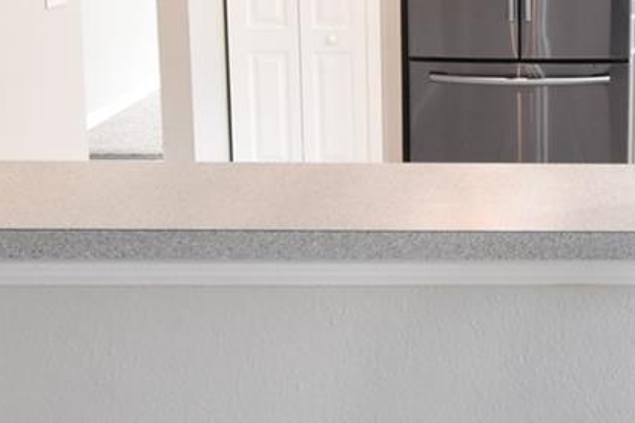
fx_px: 1023
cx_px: 607
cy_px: 8
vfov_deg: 22.5
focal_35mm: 58
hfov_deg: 32.2
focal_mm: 10
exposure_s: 1/45
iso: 800
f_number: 3.5
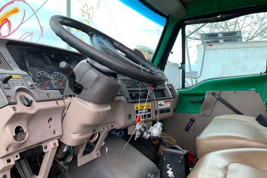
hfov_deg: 61.9
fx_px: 223
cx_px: 141
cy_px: 101
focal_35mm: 30
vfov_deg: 43.5
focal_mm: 4.25
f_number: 1.8
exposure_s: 1/171
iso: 25
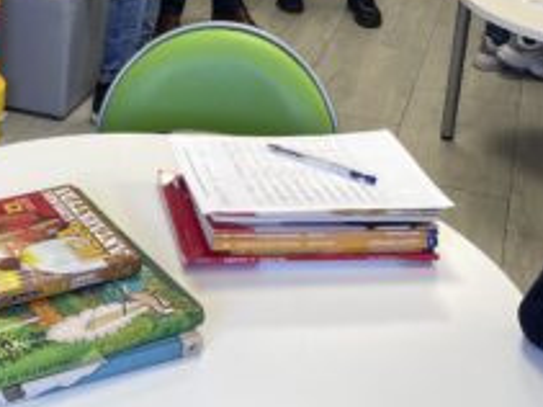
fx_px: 1160
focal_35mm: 74
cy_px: -118
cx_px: 162
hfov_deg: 26.1
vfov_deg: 18.5
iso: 80
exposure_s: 1/100
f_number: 1.6
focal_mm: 4.2
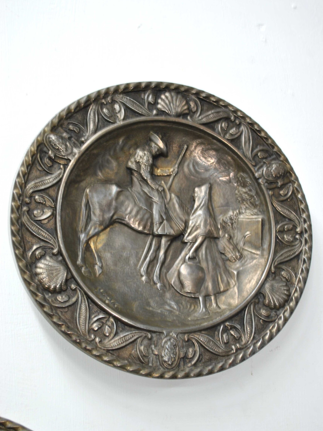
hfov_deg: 28.0
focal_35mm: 52
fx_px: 647
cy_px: 211
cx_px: 162
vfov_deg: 36.8
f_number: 4.8
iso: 200
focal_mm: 32
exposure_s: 1/10
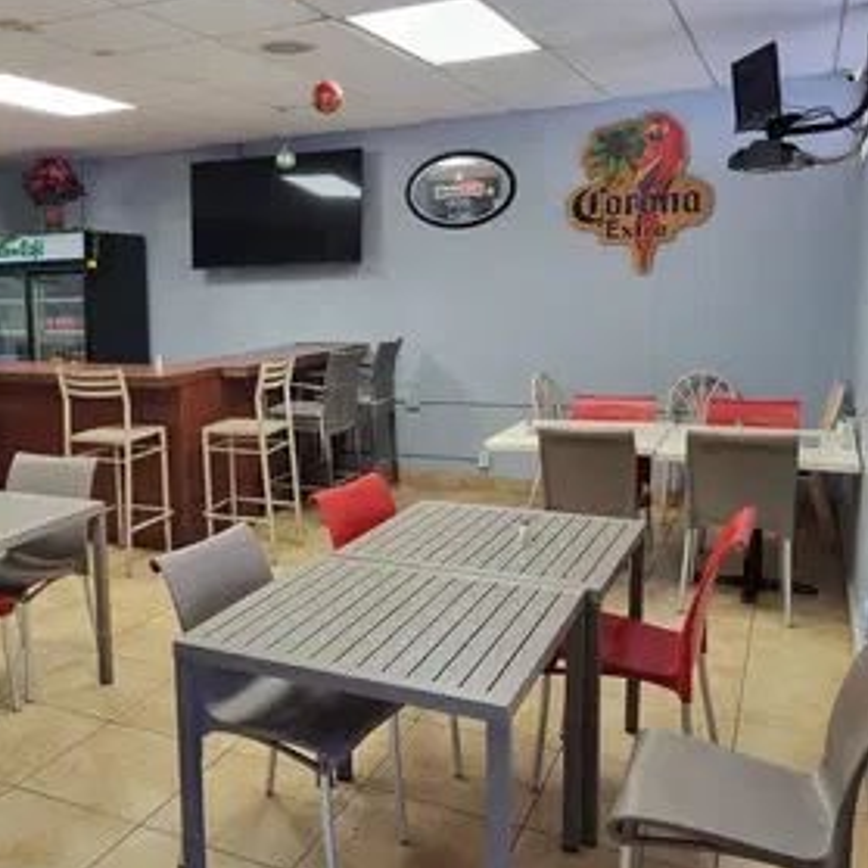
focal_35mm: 33
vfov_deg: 49.7
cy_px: 448
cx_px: 271
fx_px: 936
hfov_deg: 48.7
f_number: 1.8
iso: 160
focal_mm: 5.4
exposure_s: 1/60
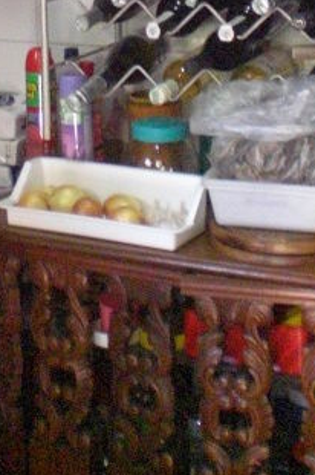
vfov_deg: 19.5
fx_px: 1289
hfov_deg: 13.8
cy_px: -104
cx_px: 20
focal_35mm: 98
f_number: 3.1
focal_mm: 6.3
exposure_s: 1/40
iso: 800
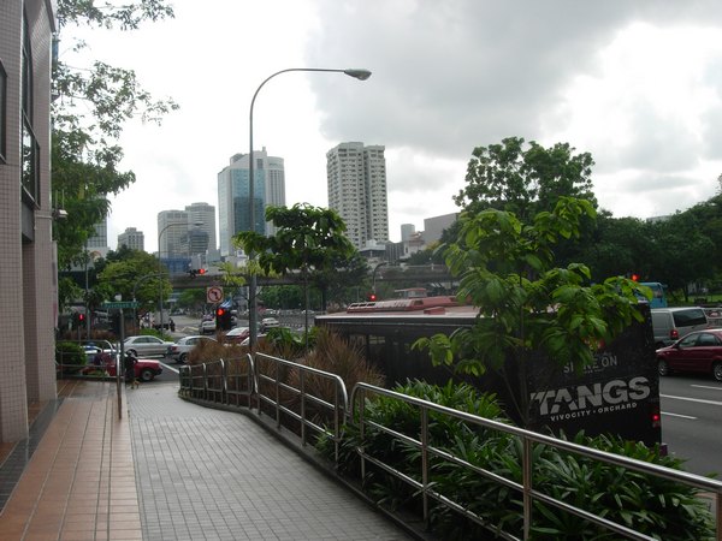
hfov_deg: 49.0
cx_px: 361
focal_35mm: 38
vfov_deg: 37.7
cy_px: 270
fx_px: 793
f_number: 4.8
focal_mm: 7.8
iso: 79
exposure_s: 1/497
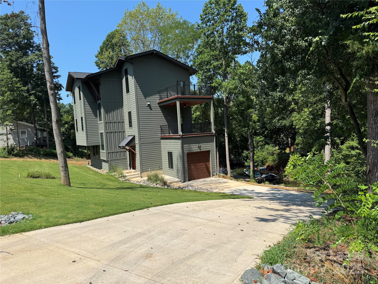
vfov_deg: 56.8
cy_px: 142
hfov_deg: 71.6
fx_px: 262
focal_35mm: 24
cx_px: 189
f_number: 1.78
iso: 80
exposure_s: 1/4310
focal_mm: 6.76
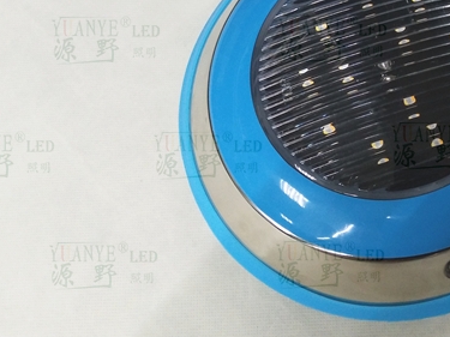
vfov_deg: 27.1
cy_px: 37
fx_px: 676
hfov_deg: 35.0
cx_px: 394
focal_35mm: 52
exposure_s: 1/33.3
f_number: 2
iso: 250
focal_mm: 3.88
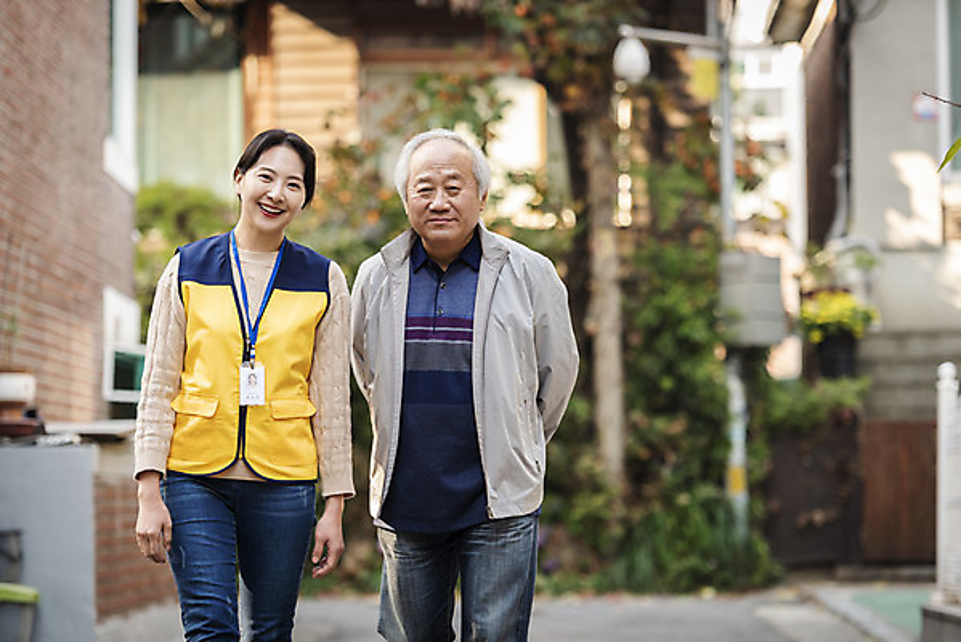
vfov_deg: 11.0
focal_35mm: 125
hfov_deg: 16.4
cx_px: 480
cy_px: 321
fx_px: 3338
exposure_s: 1/200
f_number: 2.8
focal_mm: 125
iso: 200
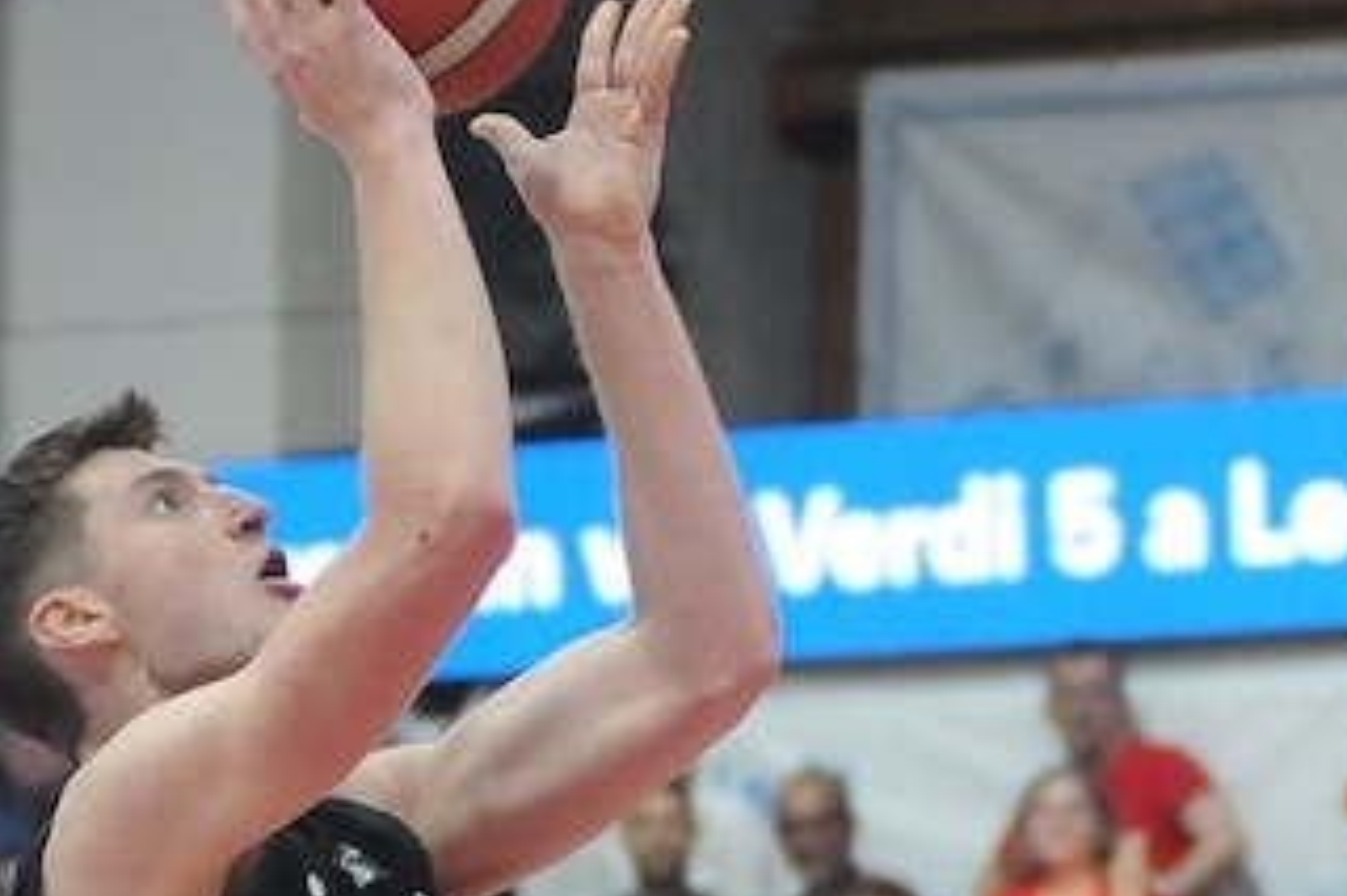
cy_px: 913
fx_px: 12902
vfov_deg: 4.0
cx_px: 589
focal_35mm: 345
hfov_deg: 6.0
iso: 2500
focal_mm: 70
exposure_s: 1/400
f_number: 2.8
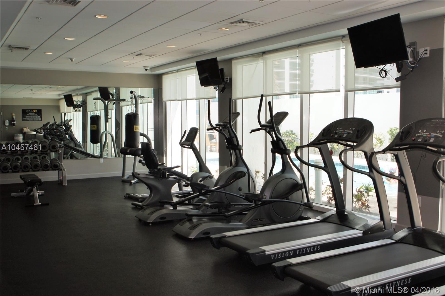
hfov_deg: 53.2
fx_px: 444
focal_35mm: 36
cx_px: 222
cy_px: 148
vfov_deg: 36.8
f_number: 7.1
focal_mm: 24
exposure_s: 1/100
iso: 100
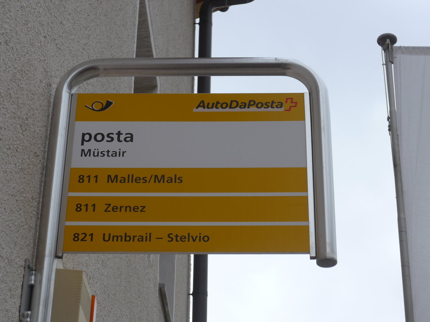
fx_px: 1205
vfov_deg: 15.2
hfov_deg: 20.2
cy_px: 161
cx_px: 215
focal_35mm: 97
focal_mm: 19.2
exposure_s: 1/800
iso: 80
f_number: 4.7
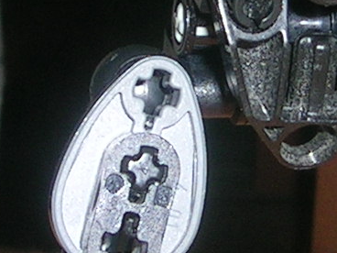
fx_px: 1898
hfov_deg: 10.1
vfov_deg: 7.6
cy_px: 48
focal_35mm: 195
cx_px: 221
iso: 50
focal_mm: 5.4
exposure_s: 1/60.1
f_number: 4.8
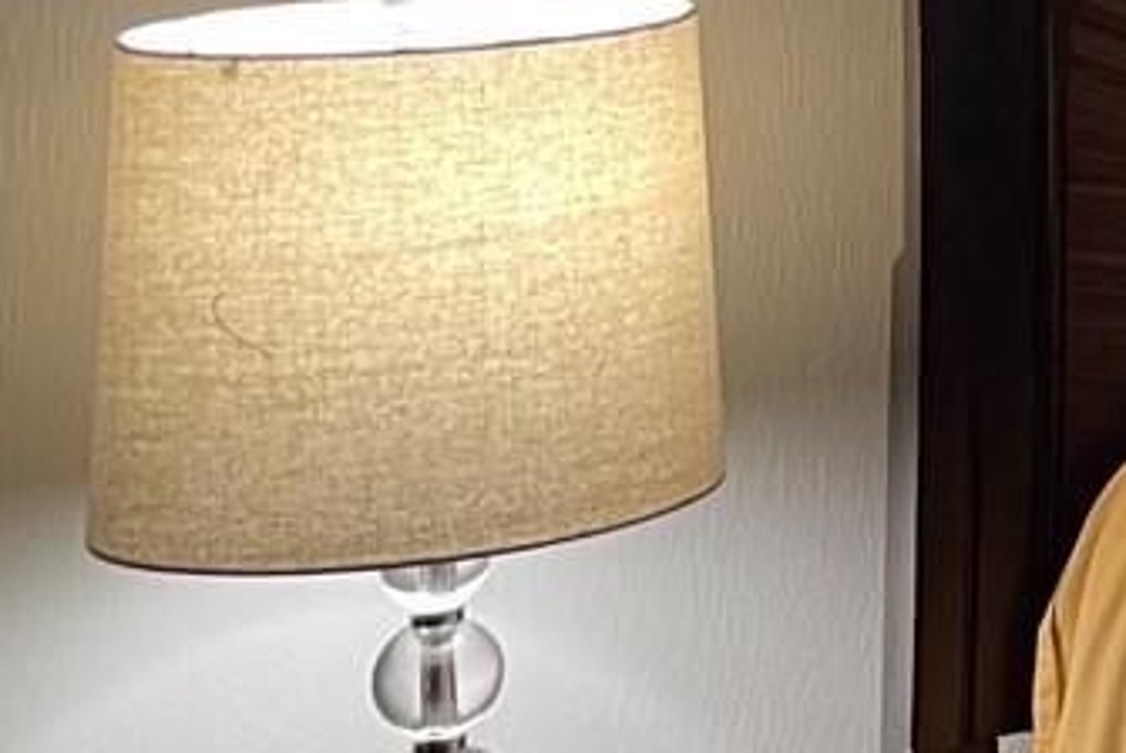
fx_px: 4038
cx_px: 2608
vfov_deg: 10.2
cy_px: -511
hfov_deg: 12.7
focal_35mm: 129
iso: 100
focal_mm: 4.2
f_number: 1.6
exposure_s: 1/60
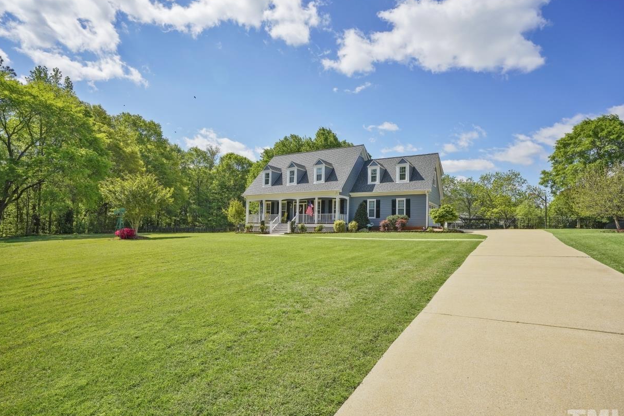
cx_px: 321
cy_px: 214
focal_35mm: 17
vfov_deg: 70.4
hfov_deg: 93.3
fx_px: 295
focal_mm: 16
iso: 640
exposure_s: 1/1000
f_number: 11
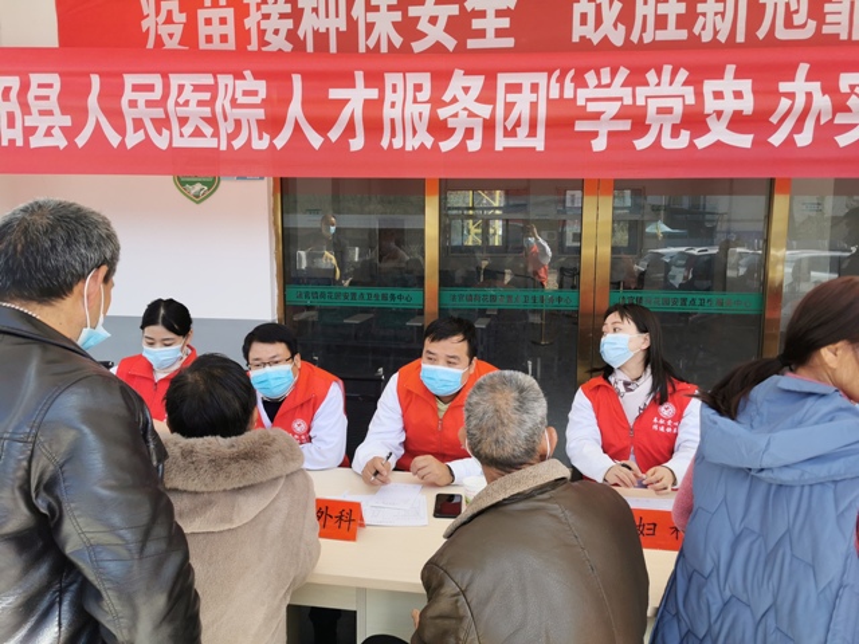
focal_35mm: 27
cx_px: 430
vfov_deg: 51.4
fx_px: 670
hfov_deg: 65.3
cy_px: 322
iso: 50
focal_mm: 5.56
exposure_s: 1/833
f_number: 1.6
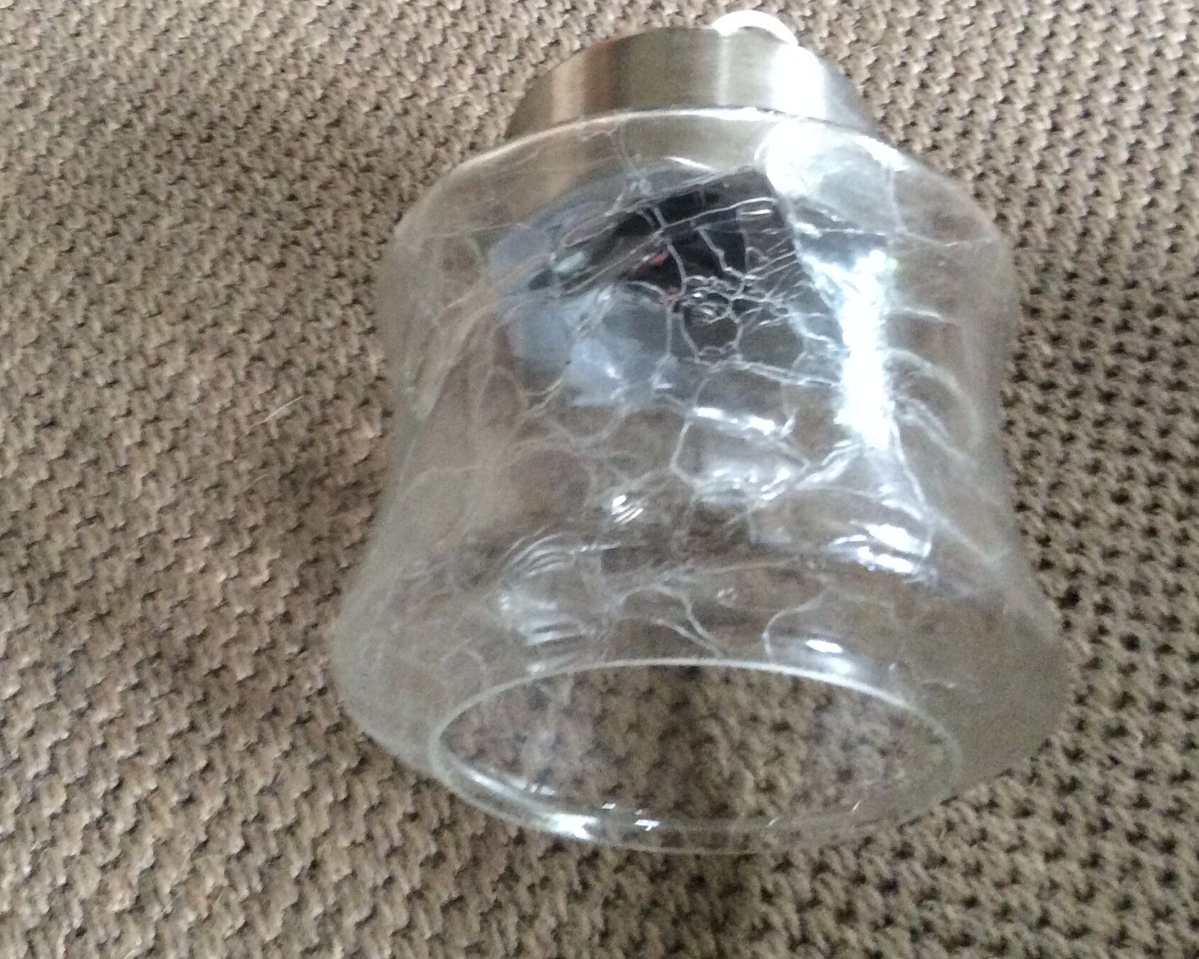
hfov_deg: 38.7
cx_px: 534
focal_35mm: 48
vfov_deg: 31.1
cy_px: 298
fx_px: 1703
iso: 250
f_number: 2.4
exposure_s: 1/25
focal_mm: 3.3
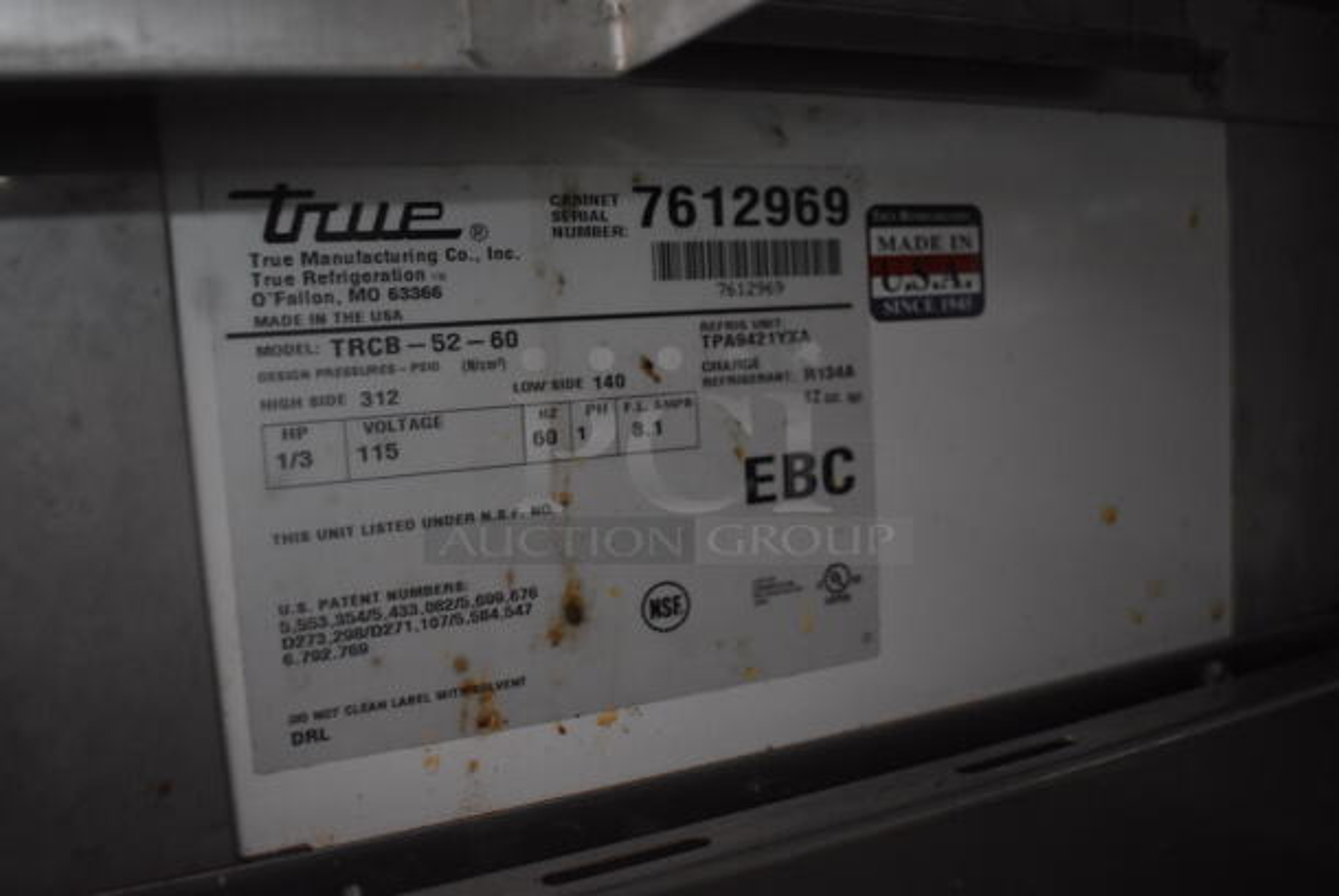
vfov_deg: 41.8
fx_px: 1173
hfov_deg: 59.4
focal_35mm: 32
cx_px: 670
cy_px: 448
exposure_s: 1/15
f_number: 3.8
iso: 3200
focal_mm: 21
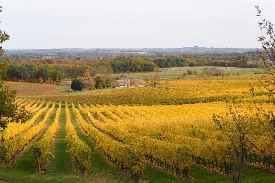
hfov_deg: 28.1
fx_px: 550
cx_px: 138
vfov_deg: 18.9
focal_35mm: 72
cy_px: 92
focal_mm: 26.7
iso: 160
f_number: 5.6
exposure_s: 1/320
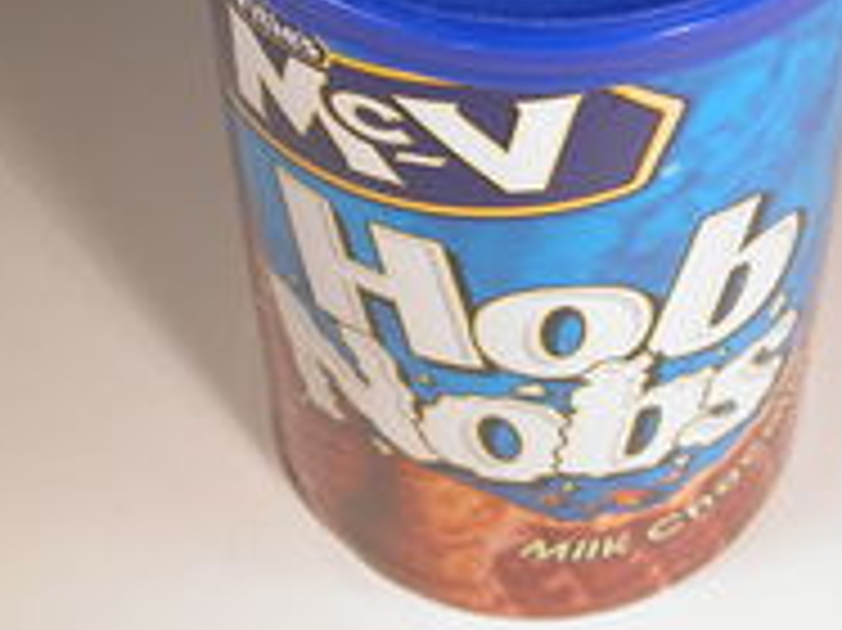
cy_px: 14
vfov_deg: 11.8
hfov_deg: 15.9
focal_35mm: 124
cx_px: 509
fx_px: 3014
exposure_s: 1/31.9
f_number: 5
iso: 100
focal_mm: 14.7
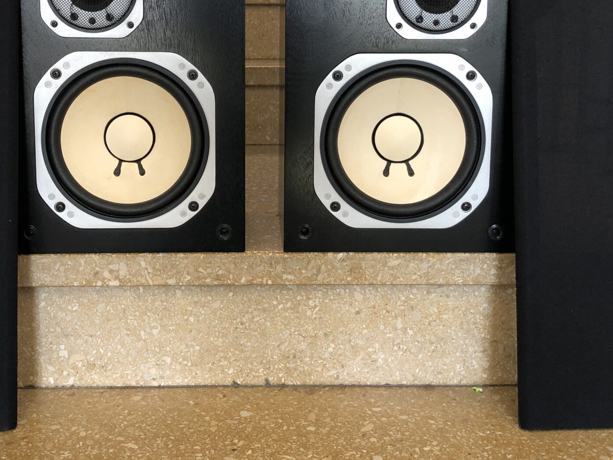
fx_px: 903
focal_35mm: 51
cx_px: 270
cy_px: 147
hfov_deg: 37.4
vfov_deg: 28.3
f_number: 1.8
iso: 40
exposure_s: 1/25
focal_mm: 3.99
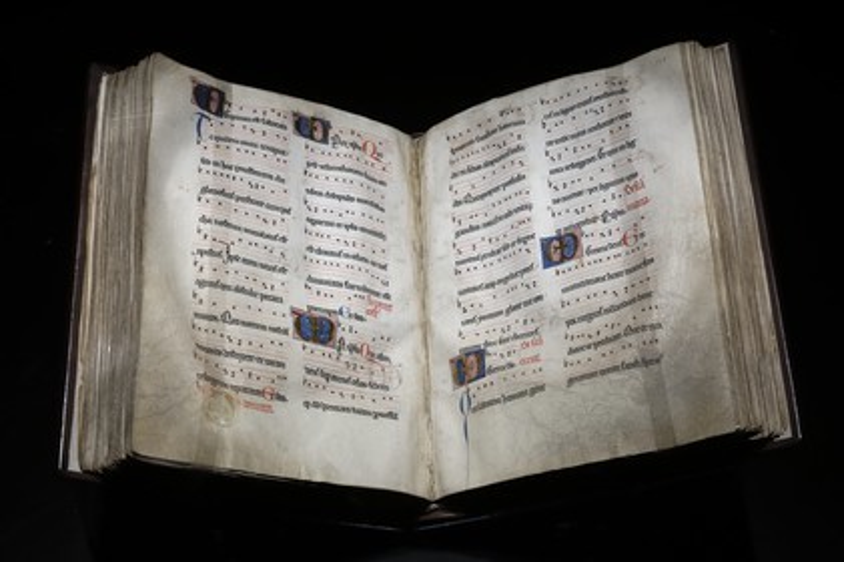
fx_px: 1406
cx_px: 422
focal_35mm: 60
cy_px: 281
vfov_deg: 22.6
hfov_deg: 33.4
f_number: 9
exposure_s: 6
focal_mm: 40
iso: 100
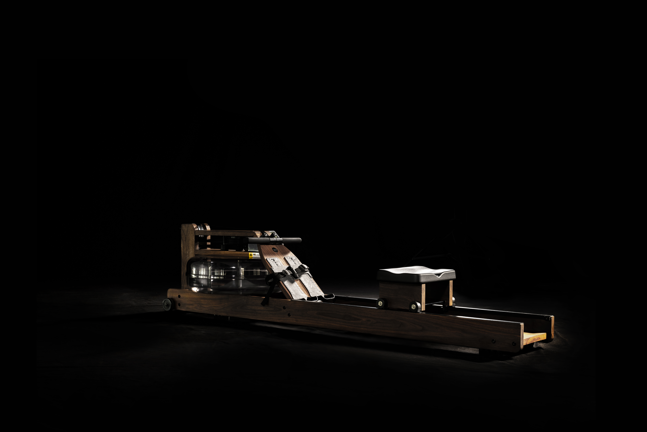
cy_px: 216
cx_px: 324
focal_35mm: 50
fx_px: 899
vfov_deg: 27.0
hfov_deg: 39.6
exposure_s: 5
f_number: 13
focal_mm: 50
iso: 31
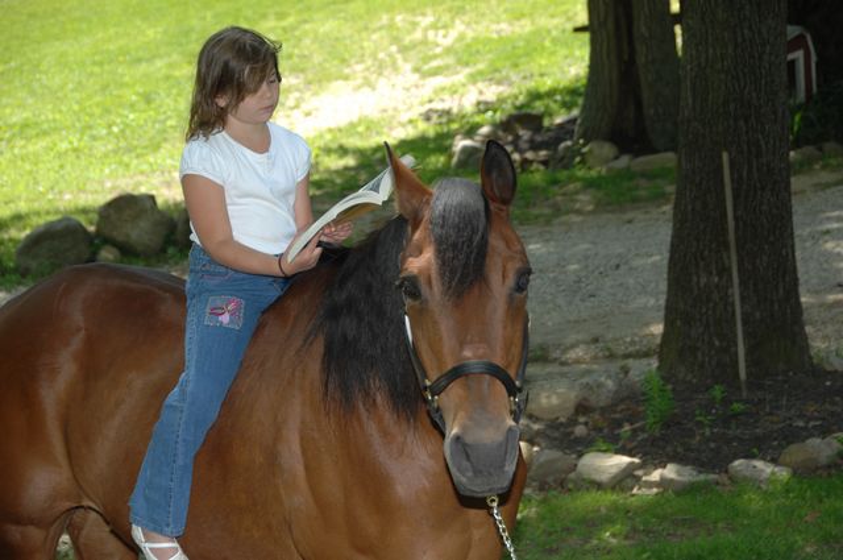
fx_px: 2631
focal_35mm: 112
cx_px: 422
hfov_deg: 18.2
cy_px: 280
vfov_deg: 12.1
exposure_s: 1/125
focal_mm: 75
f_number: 5
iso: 100
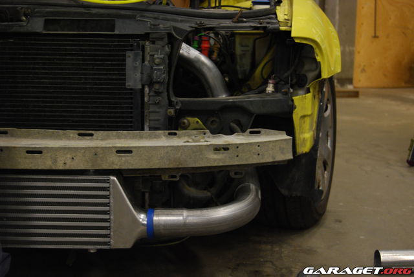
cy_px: 138
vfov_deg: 22.7
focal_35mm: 60
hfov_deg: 33.4
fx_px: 691
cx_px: 207
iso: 800
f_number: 5
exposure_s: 1/20
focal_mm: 40
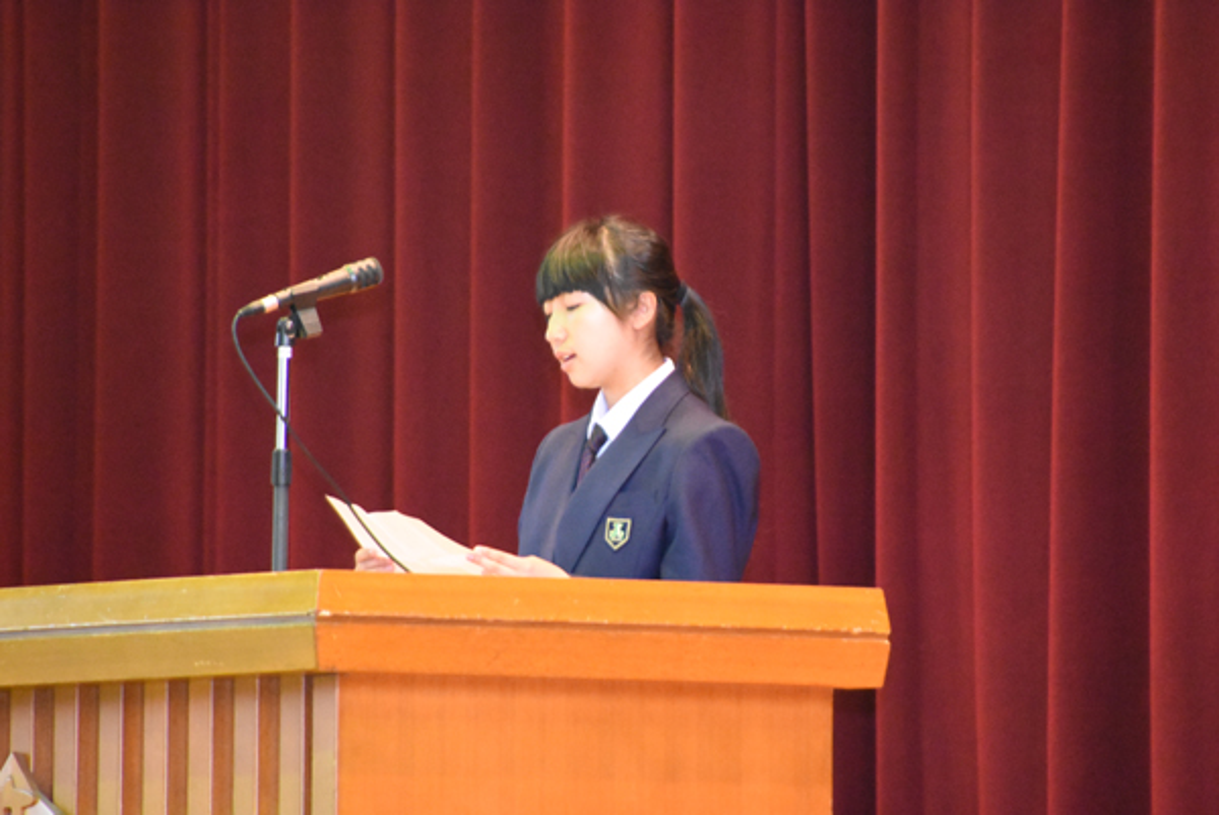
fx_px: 15248
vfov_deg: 3.1
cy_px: 408
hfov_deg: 4.6
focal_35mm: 450
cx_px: 610
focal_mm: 300
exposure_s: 1/100
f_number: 6.3
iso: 10000
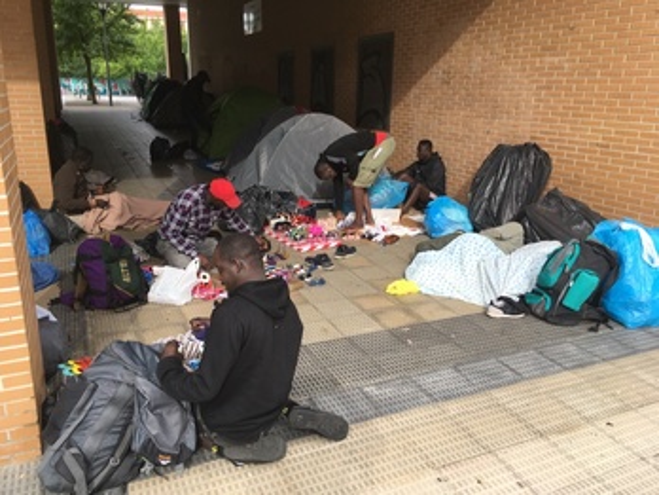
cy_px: 248
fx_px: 552
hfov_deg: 61.7
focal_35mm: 29
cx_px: 330
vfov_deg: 48.2
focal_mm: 4.15
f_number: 2.2
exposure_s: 1/207
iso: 25
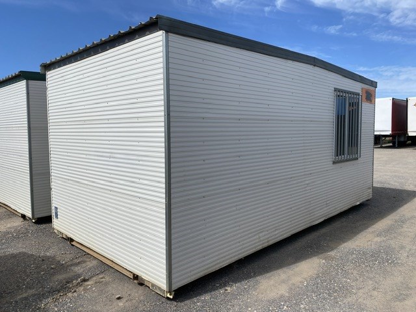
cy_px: 156
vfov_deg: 53.1
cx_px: 208
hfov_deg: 67.3
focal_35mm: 26
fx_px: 312
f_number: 1.8
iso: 32
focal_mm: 4.25
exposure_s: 1/4808
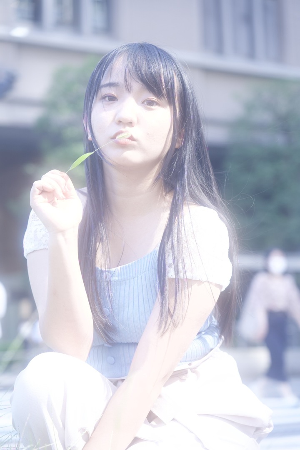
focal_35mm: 80
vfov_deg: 25.4
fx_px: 1000
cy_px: 225
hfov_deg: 17.1
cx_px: 150
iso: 400
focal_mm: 80
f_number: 4
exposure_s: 1/125
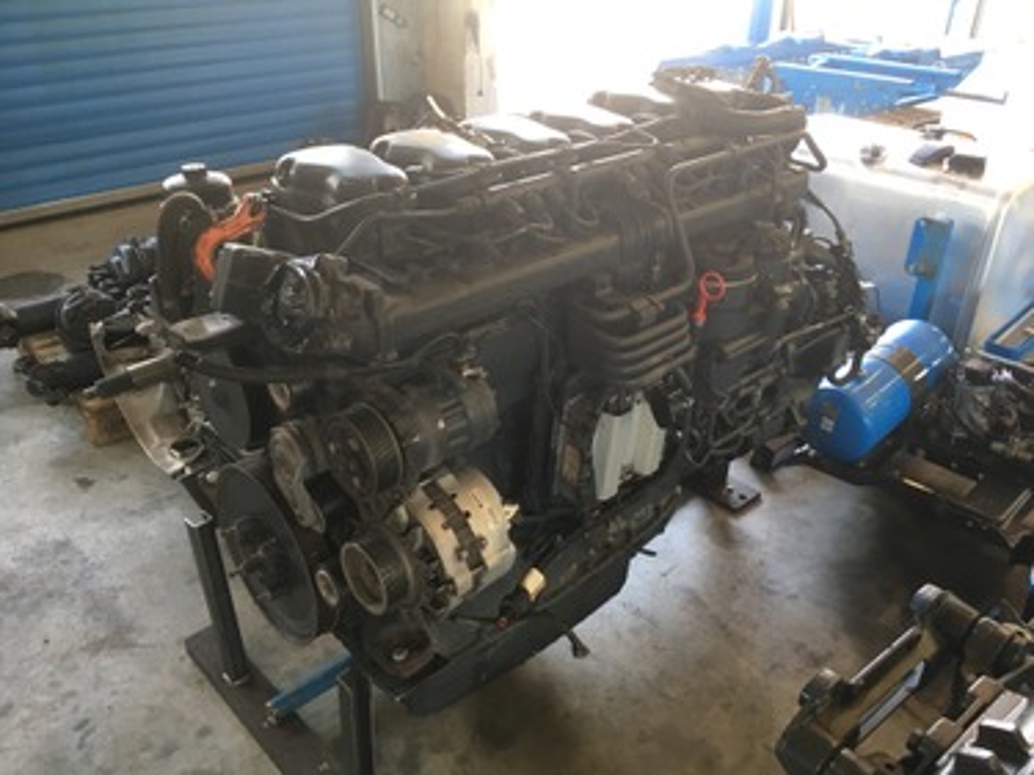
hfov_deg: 61.7
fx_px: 866
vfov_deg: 48.2
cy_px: 388
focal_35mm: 29
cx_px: 517
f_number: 2.2
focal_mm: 4.15
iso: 100
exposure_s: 1/33
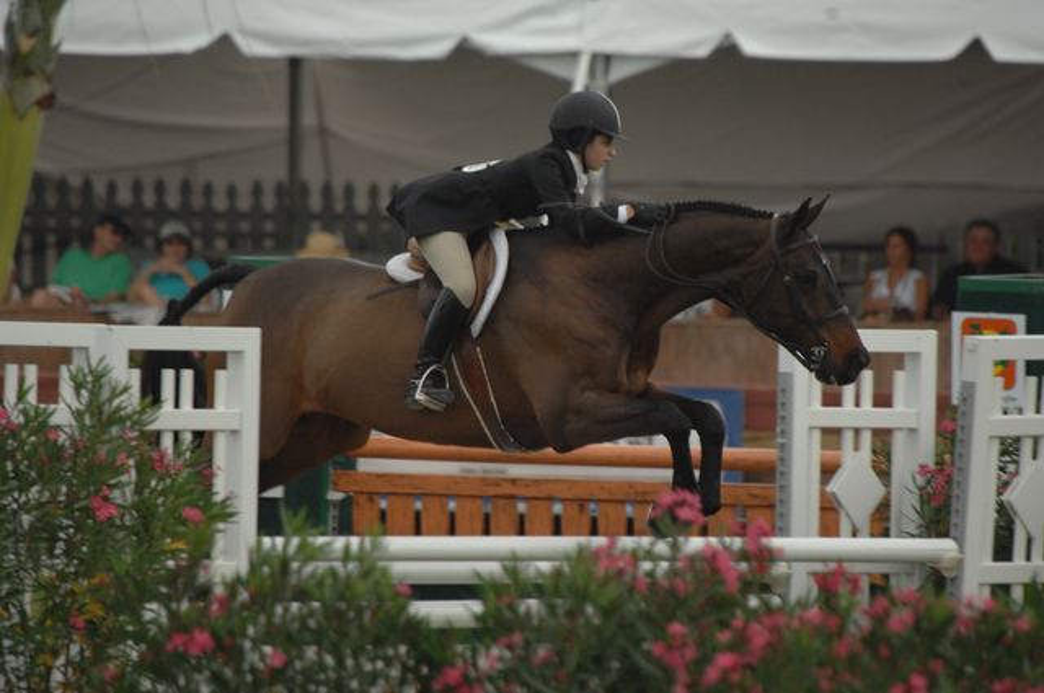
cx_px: 522
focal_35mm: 750
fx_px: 21722
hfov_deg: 2.8
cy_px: 346
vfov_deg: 1.8
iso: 500
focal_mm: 500
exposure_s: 1/500
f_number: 6.3
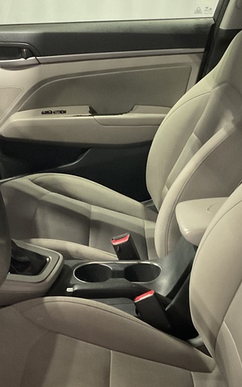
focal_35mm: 60
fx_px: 634
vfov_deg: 34.0
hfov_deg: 21.6
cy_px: 180
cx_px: 132
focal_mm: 3
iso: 250
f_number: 1.8
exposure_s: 1/40
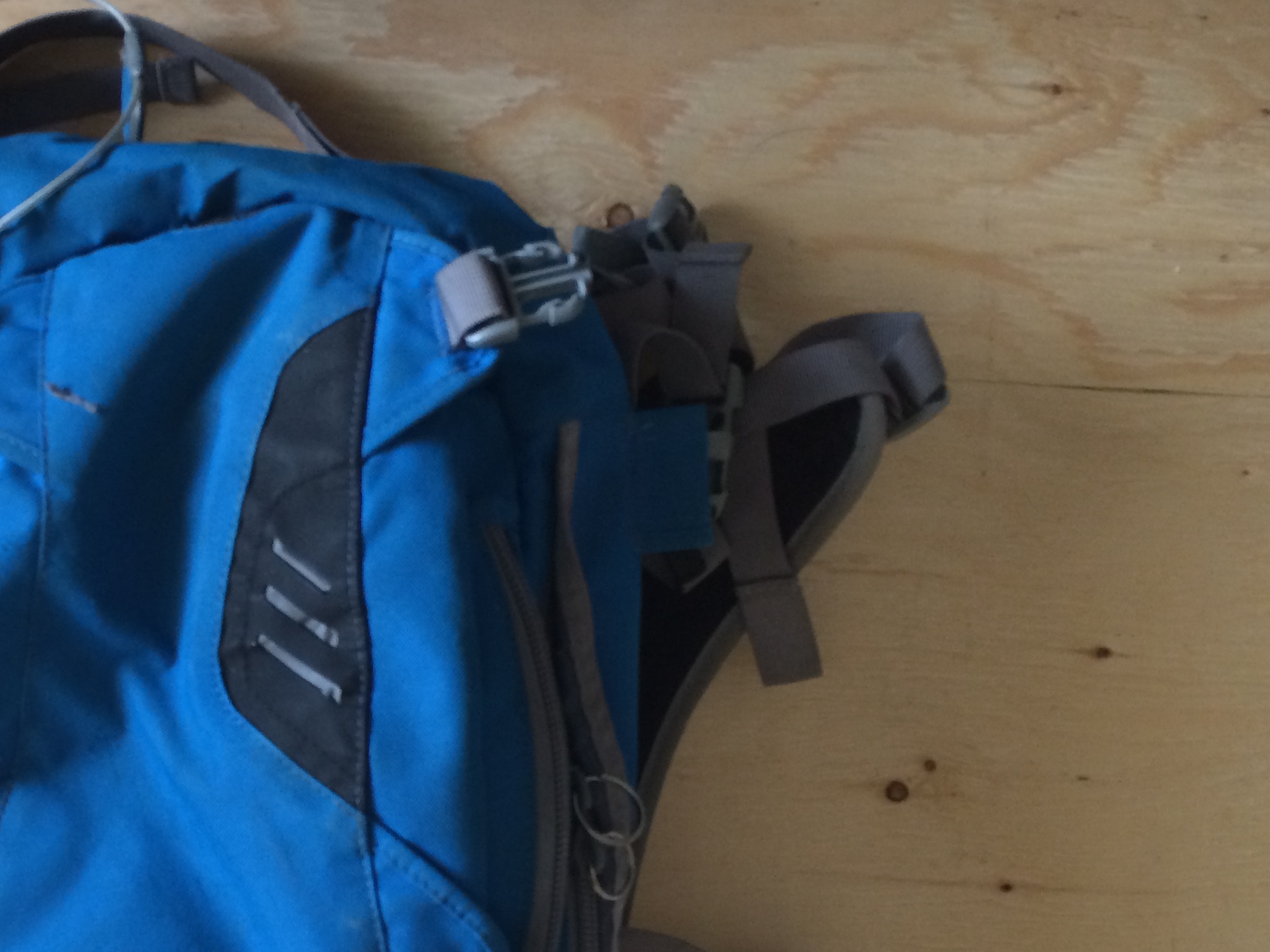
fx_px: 1835
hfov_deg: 36.9
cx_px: 254
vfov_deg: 28.8
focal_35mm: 50
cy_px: 667
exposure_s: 1/30
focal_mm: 4.12
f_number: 2.2
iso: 125
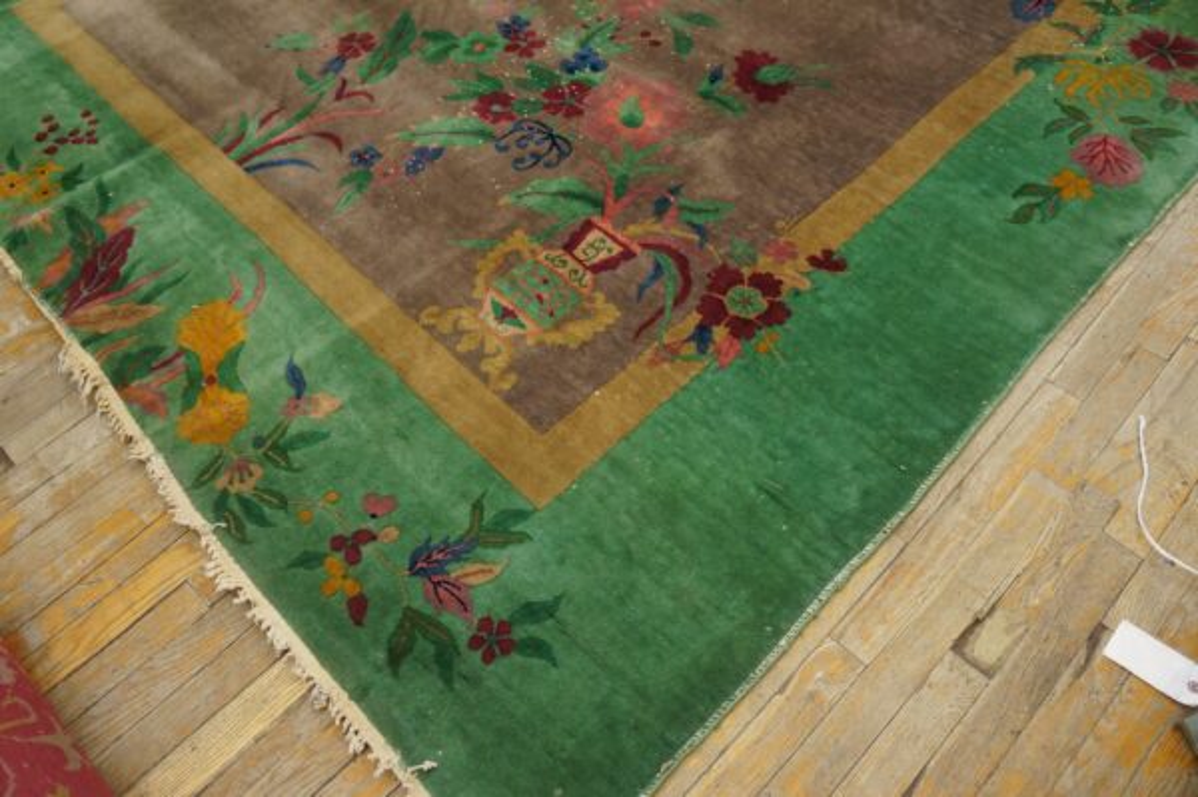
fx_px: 997
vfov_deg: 43.5
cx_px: 599
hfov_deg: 62.0
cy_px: 398
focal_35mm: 30
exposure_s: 1/60
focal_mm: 20
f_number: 4
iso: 1000
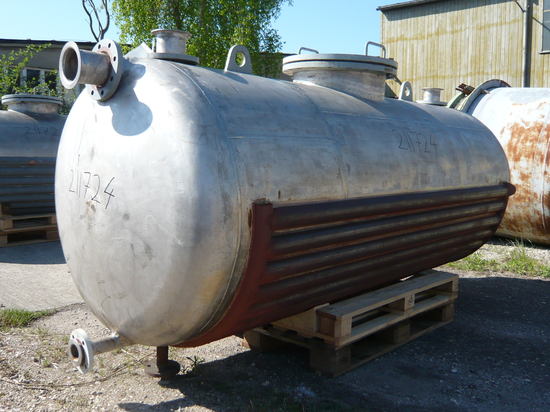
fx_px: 508
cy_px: 206
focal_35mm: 32
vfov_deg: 44.2
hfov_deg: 56.8
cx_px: 275
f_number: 2.8
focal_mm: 4.6
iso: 100
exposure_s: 1/640
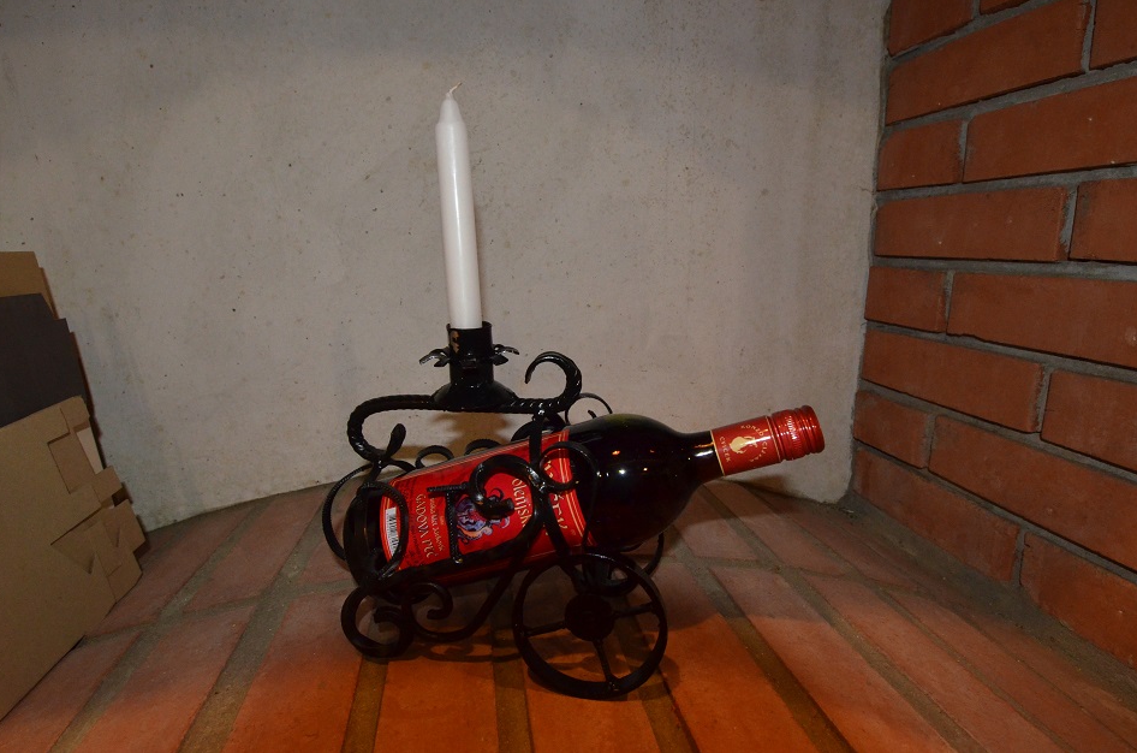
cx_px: 567
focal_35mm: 19
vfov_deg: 64.3
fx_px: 599
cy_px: 358
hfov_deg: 87.0
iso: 2500
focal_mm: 12
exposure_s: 1/60
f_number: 7.1
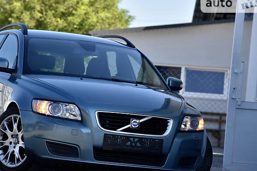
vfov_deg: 8.3
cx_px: 94
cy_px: 106
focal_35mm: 165
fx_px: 1178
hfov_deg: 12.4
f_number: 5.6
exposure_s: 1/500
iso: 280
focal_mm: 120
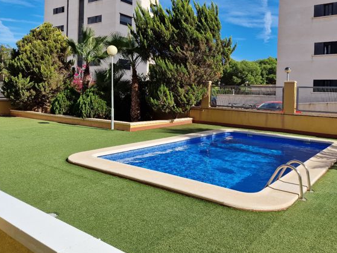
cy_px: 97
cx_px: 204
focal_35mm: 29
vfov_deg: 47.8
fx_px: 282
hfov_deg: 61.1
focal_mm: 6.4
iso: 50
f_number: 1.8
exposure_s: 1/1268
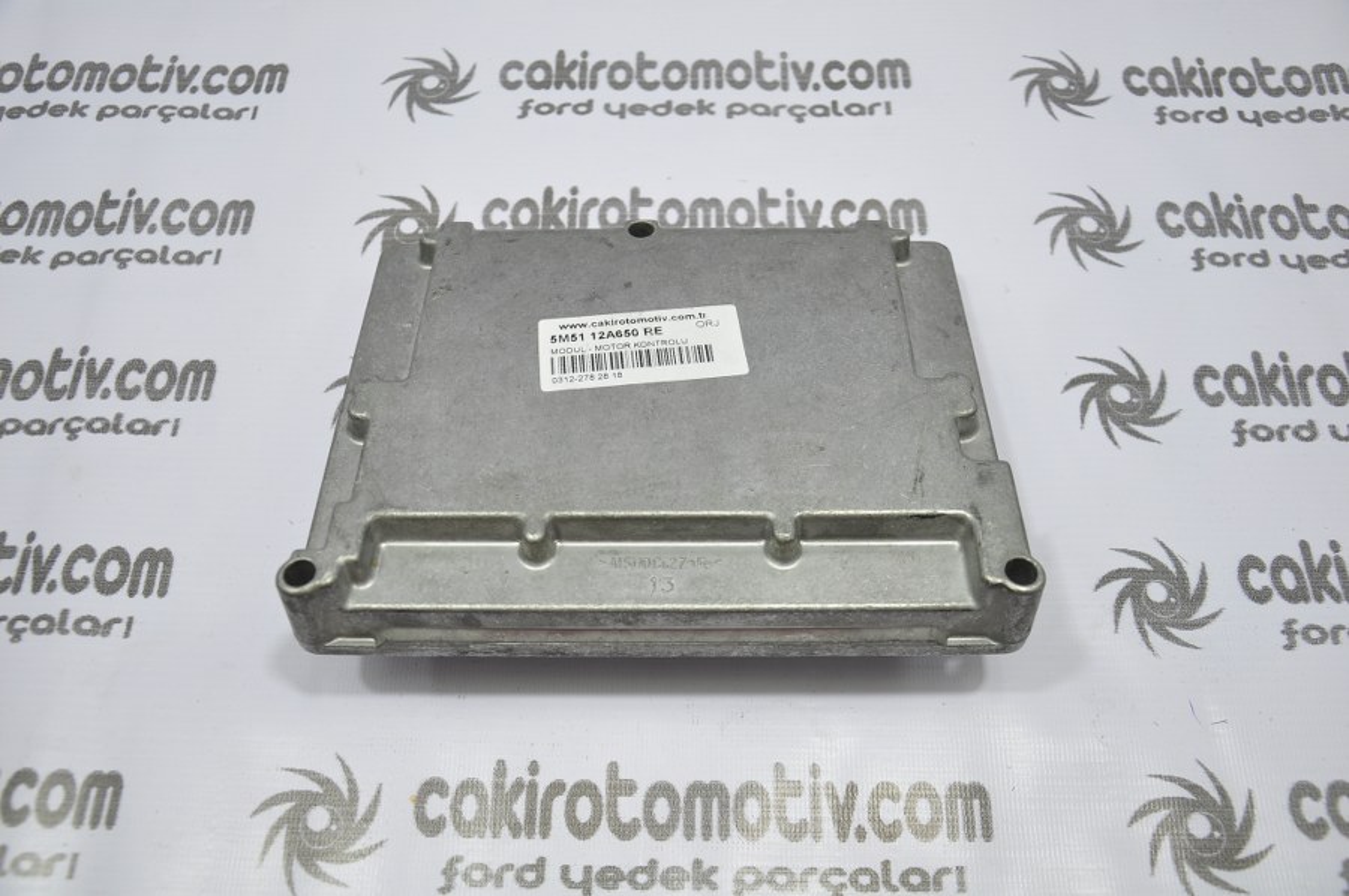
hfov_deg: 57.3
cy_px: 448
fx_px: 1235
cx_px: 674
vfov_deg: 39.9
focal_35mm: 33
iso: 200
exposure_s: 1/40
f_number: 4.5
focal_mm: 22
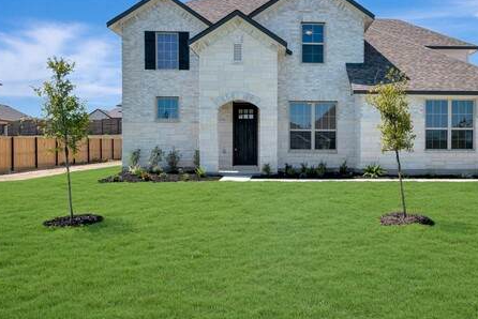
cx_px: 312
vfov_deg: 39.2
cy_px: 154
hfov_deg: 55.2
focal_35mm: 34
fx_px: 448
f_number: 9
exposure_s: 1/200
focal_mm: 23.5
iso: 100
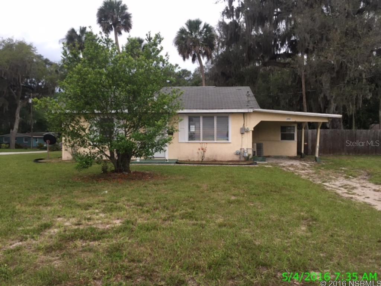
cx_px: 190
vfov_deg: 48.2
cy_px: 143
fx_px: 319
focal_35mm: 29
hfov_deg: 61.7
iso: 64
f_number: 2.2
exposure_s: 1/30
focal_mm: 4.15
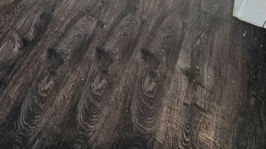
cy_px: -142
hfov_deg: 30.6
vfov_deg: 18.3
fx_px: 324
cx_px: -109
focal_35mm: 46
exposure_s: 1/60
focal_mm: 2.2
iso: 80
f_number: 2.2
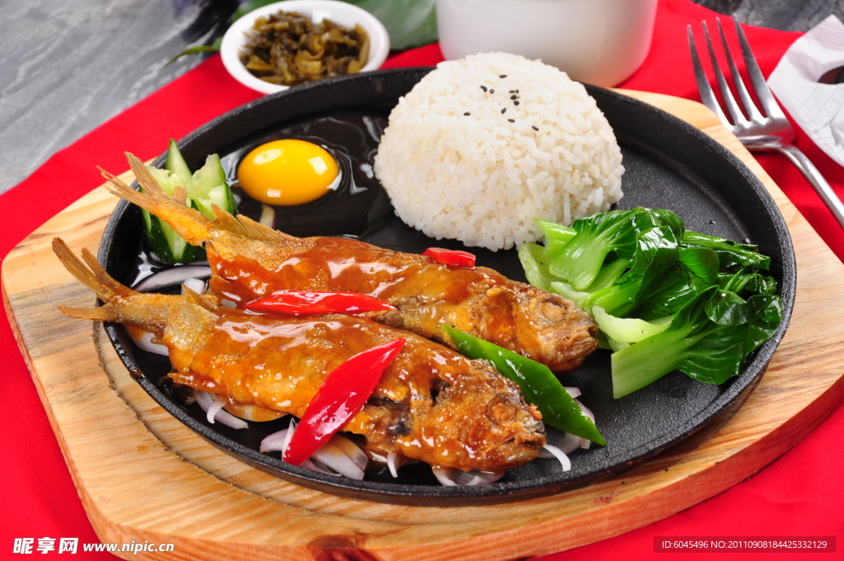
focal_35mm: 120
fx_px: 2810
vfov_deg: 11.4
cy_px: 280
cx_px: 422
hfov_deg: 17.1
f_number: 10
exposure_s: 1/125
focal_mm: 80
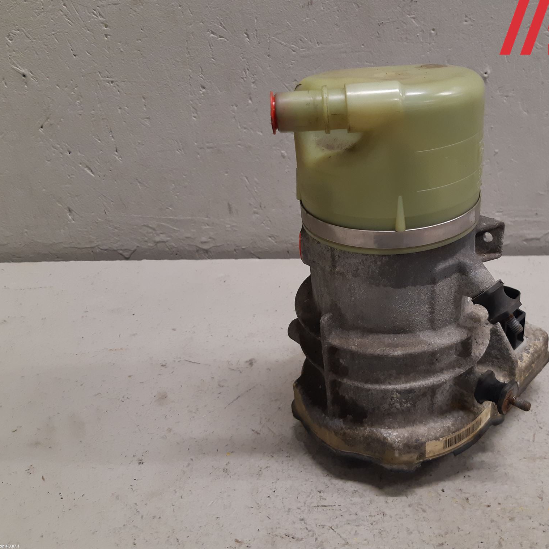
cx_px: 351
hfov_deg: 51.8
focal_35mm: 31
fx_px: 556
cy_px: 272
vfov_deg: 52.5
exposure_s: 1/50
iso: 160
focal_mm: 3.93
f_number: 1.7
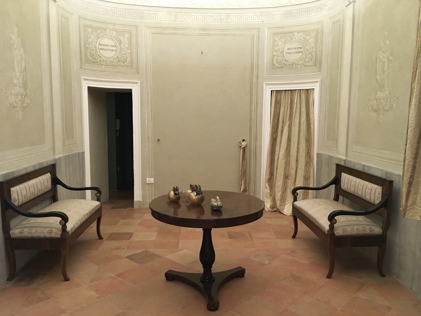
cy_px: 158
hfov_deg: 61.7
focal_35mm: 29
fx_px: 353
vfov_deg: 48.2
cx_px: 210
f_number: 2.2
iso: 200
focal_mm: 4.15
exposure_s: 1/33
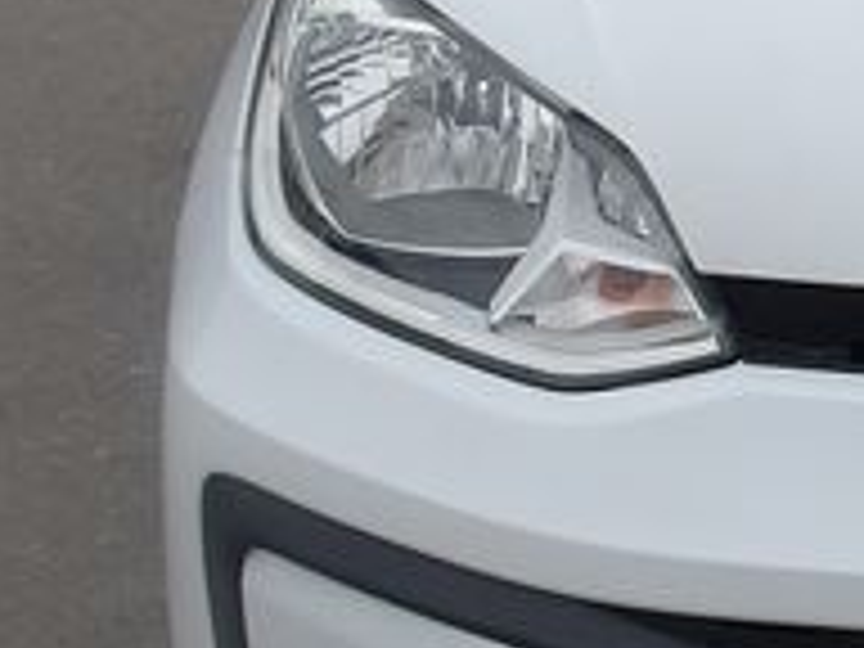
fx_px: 3594
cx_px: 1318
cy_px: 184
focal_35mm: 144
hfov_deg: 12.9
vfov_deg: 10.3
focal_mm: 4.9
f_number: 10.4
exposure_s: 1/137
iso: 100
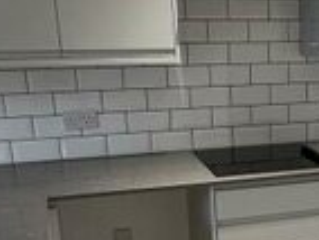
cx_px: 328
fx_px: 591
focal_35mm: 64
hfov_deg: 28.2
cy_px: 228
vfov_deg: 22.3
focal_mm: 1.57
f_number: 1.8
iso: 160
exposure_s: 1/50
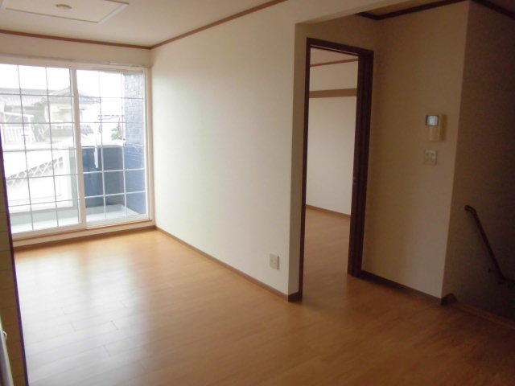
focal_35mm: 26
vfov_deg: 53.1
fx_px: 387
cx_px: 258
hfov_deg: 67.3
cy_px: 193
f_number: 3.5
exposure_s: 1/60
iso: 400
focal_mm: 4.6
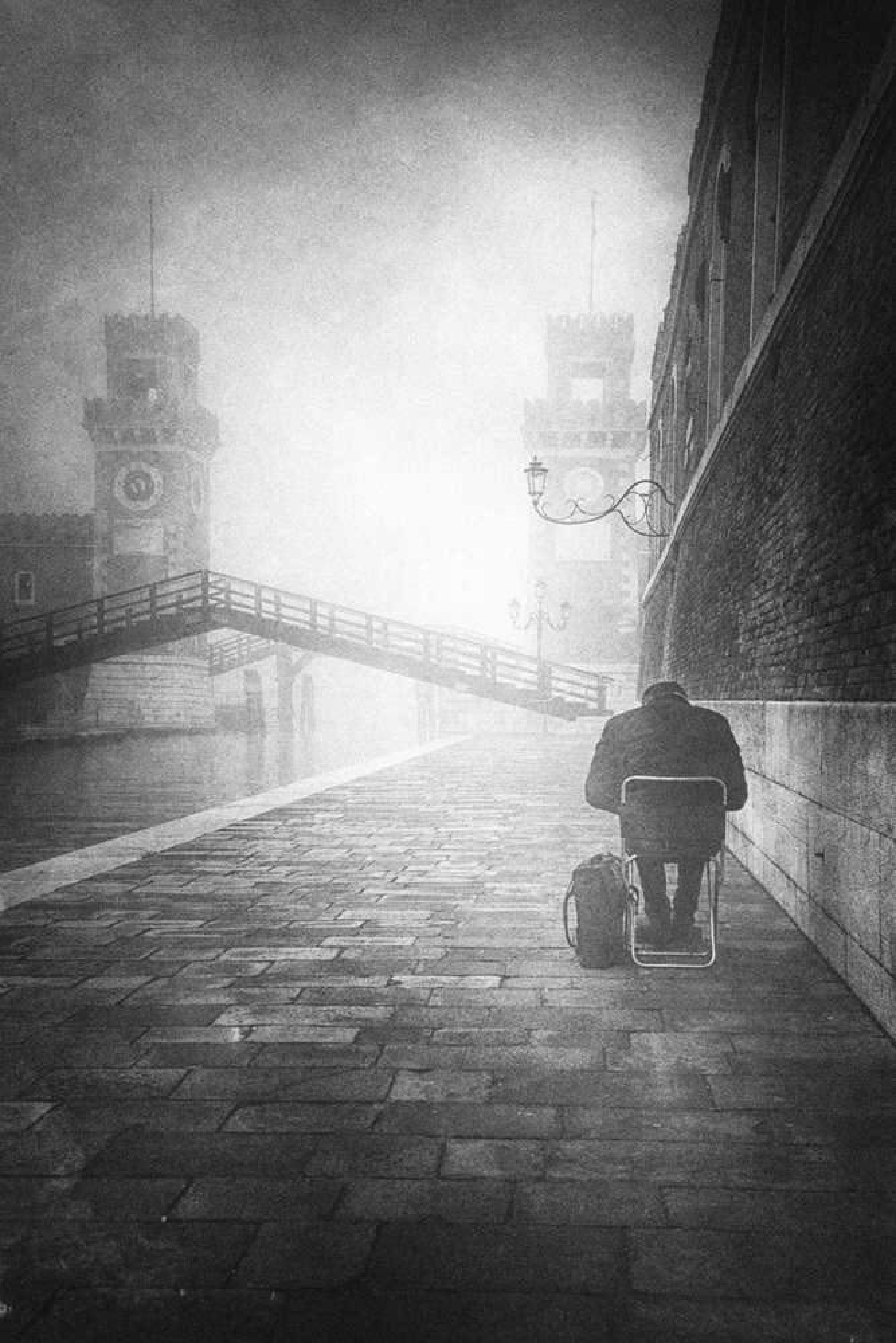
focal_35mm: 40
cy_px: 672
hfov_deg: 33.4
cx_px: 448
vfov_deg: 48.5
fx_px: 1493
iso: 200
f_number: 9
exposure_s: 1/125
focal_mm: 40
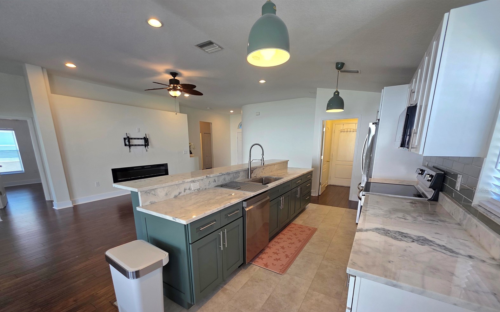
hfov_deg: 105.3
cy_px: 190
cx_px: 249
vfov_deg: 77.6
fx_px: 191
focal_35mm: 14
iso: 125
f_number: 1.9
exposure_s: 1/120
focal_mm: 2.2
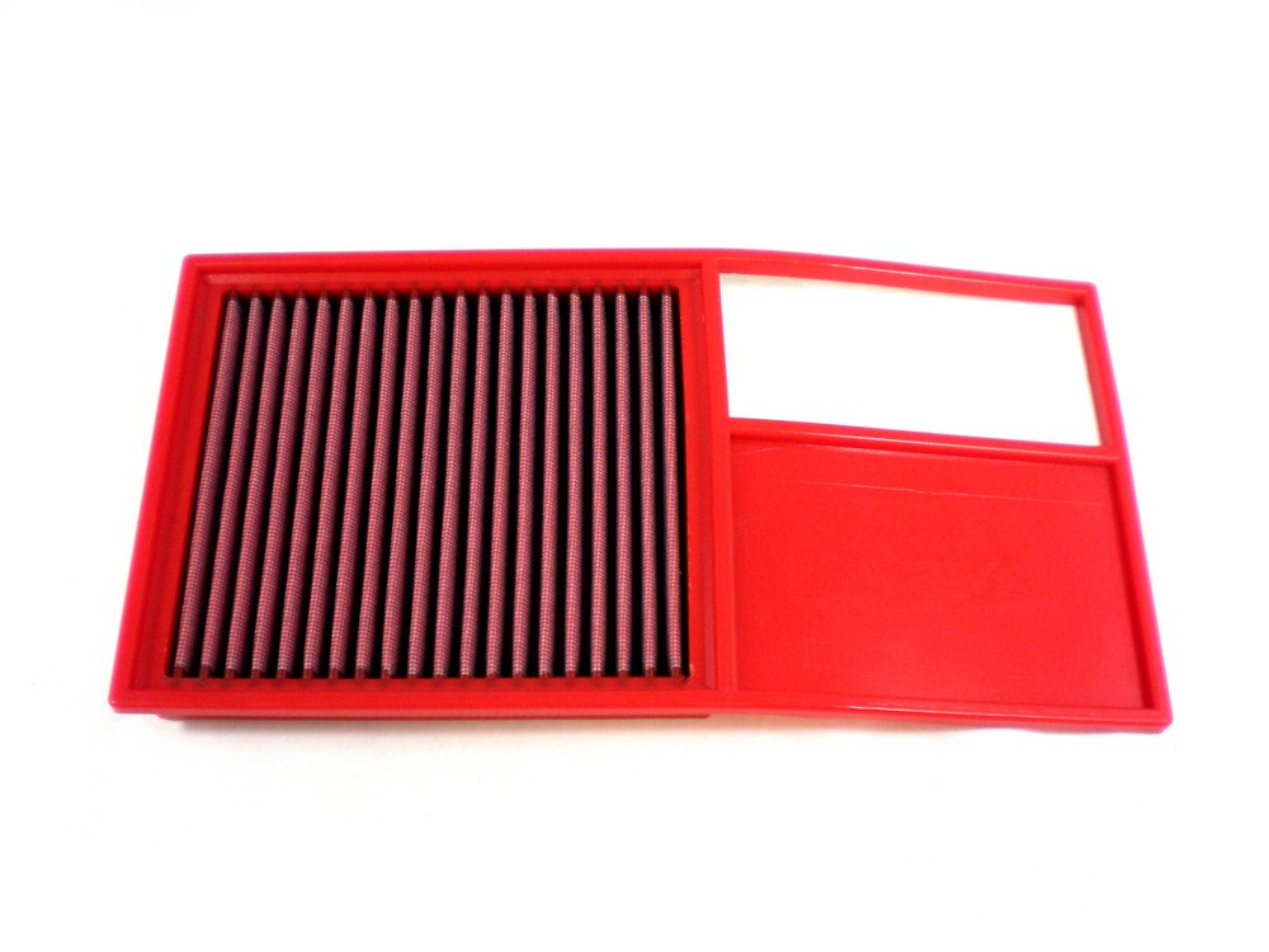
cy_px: 476
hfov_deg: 49.0
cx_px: 634
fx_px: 1393
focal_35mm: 38
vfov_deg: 37.7
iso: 157
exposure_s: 1/60.3
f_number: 3.1
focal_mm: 6.3
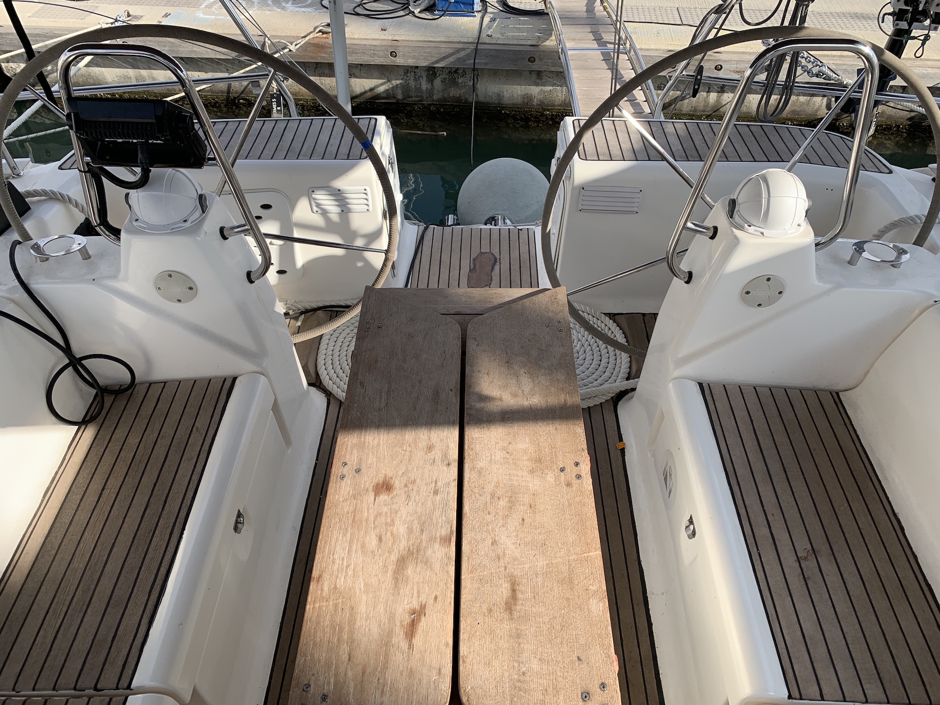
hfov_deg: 67.3
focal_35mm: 26
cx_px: 470
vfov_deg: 53.1
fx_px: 706
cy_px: 352
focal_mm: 4.25
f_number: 1.8
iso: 25
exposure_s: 1/1220
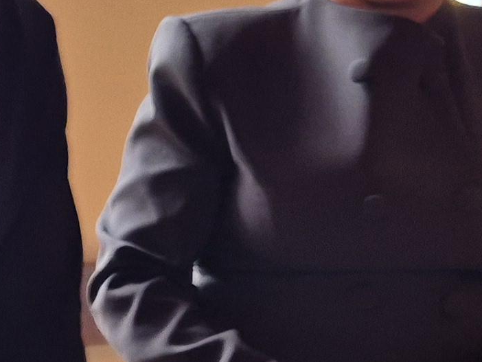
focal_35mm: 131
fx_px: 1825
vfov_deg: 11.2
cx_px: -207
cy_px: 347
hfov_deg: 14.2
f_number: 1.8
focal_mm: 5.4
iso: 125
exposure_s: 1/100
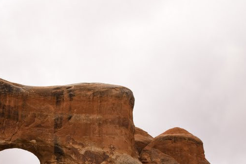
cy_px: 162
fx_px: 498
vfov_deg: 18.2
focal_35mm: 73
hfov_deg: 27.1
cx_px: 41
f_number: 8
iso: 200
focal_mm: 24
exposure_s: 1/250
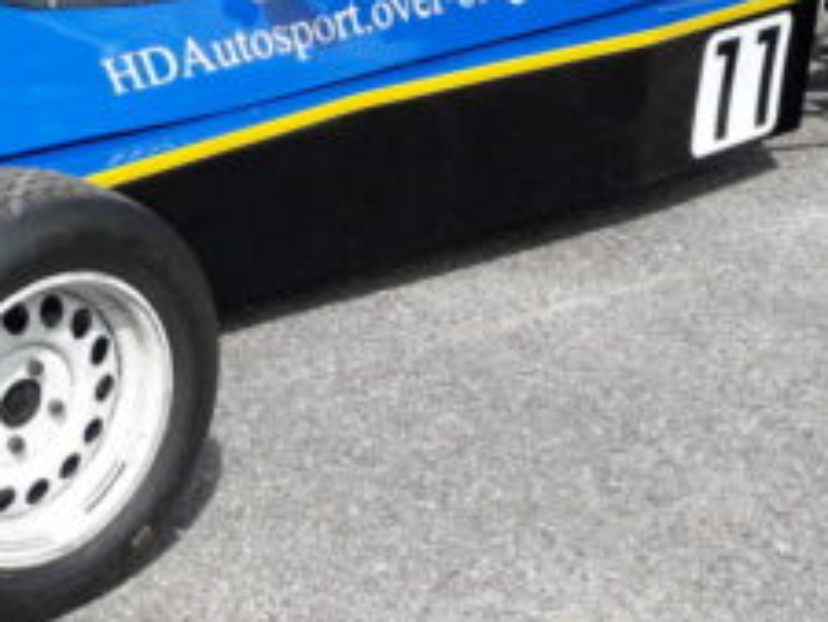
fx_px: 1723
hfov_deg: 26.1
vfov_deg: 20.5
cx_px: 85
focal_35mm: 72
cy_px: 294
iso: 40
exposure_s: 1/1008
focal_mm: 3.6
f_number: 1.9
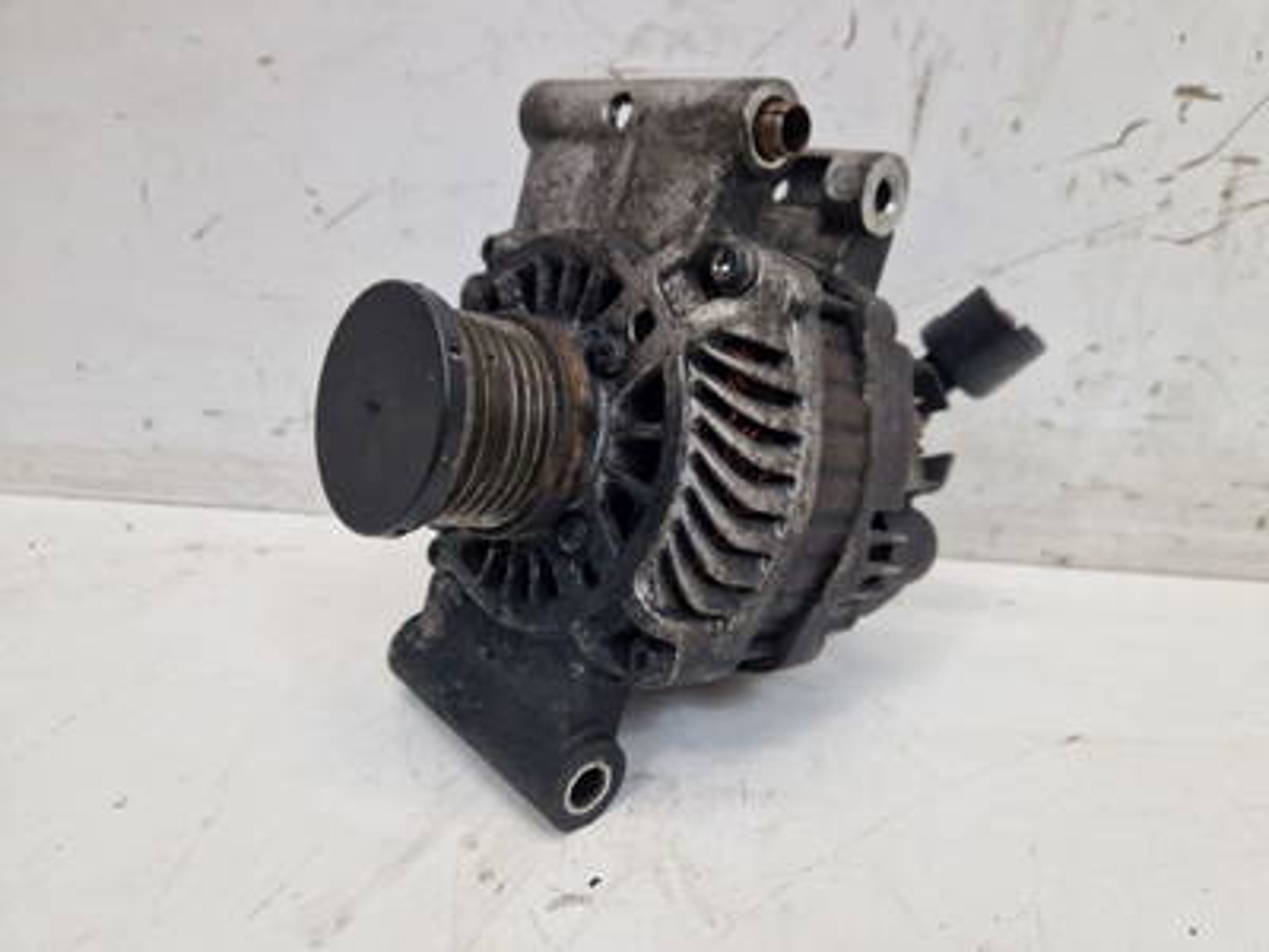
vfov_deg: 58.9
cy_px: 476
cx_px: 634
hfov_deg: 73.9
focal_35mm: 23
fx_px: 843
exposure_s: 1/212
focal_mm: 5.4
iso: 50
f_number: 1.8
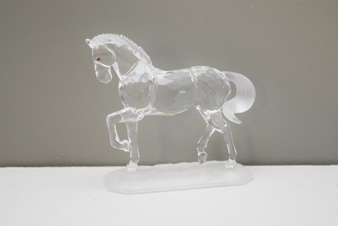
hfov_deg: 27.0
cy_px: 113
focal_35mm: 75
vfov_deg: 18.2
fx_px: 704
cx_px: 169
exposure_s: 1/60
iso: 2200
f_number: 5.6
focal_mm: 50
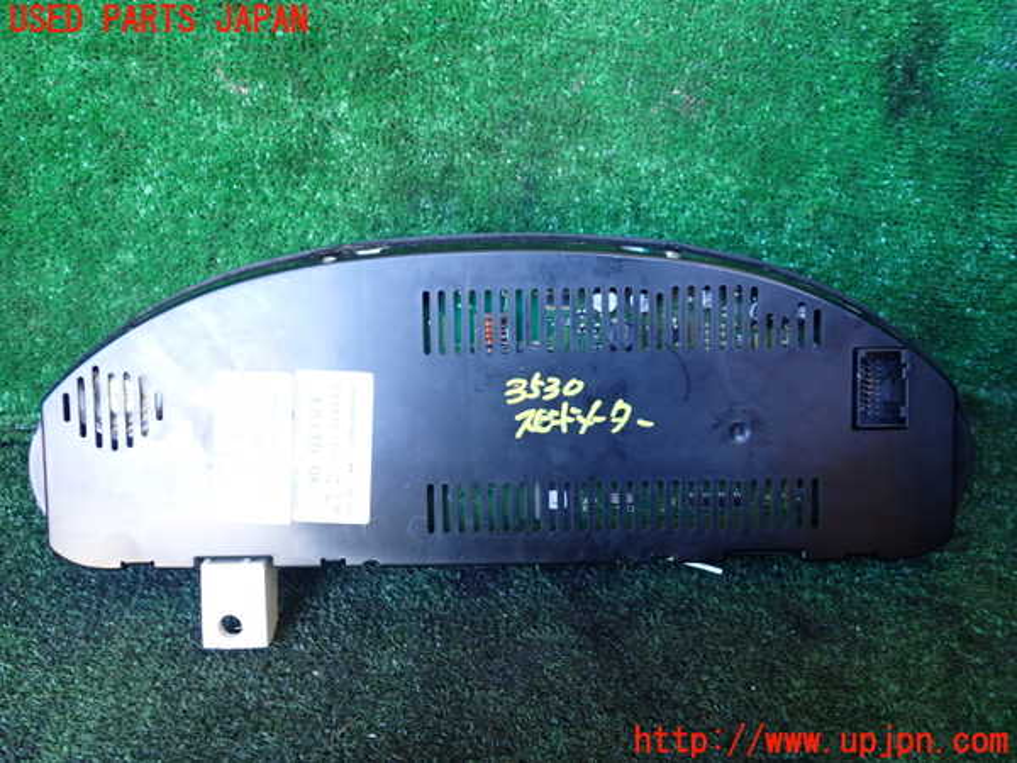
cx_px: 508
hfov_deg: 60.0
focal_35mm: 30
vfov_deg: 46.8
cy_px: 382
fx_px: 881
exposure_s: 1/30
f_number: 2.3
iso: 250
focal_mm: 5.4
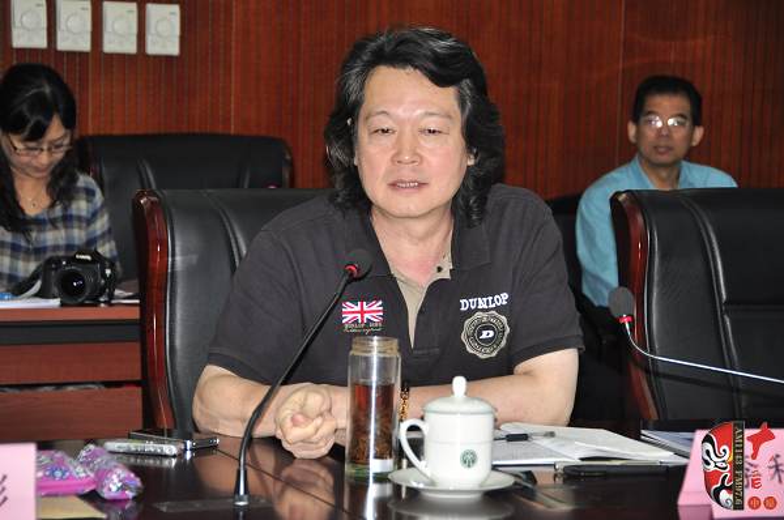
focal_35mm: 120
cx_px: 392
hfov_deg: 17.1
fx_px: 2609
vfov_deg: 11.4
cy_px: 260
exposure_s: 1/200
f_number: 5.6
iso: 800
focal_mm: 80
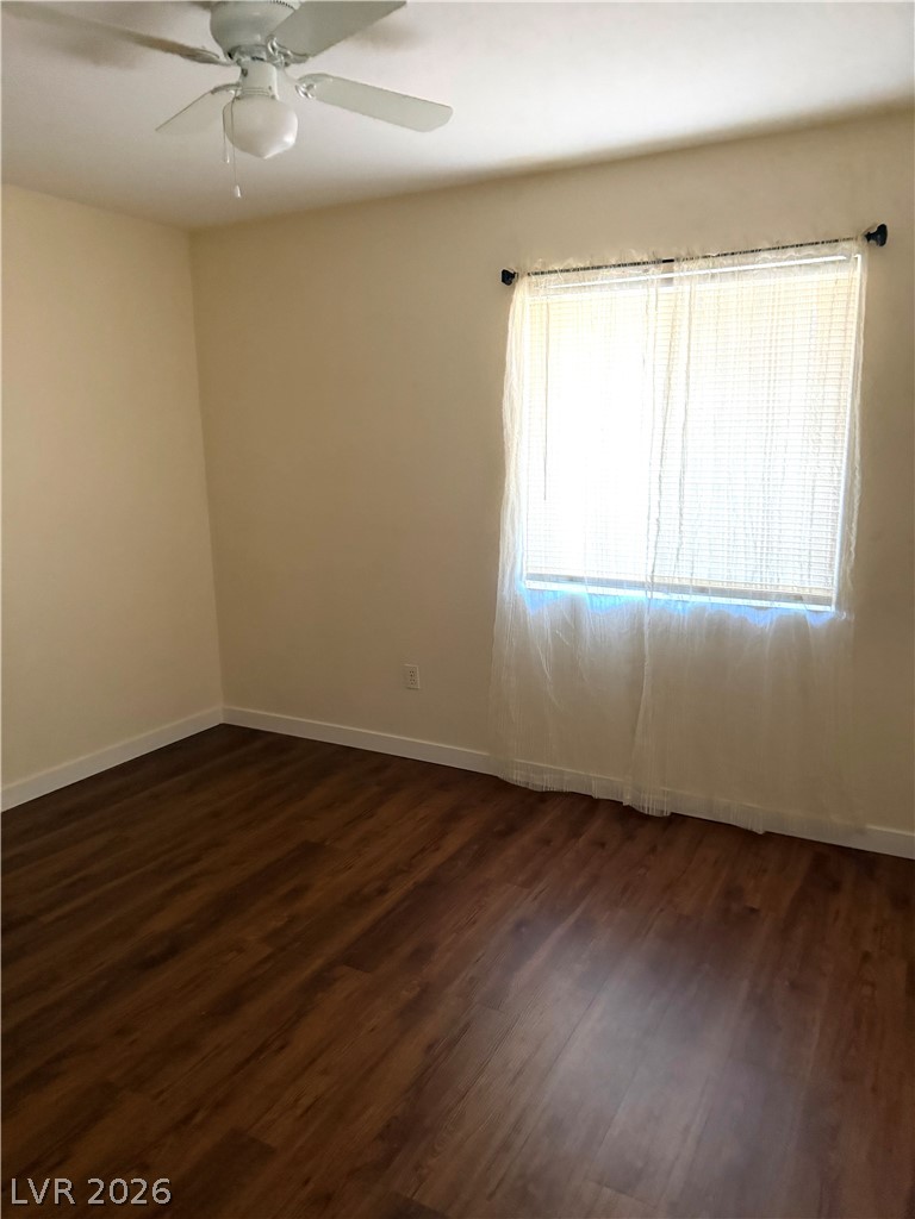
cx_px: 458
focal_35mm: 24
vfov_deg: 71.6
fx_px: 846
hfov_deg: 56.8
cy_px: 610
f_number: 1.78
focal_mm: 6.76
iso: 640
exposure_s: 1/60
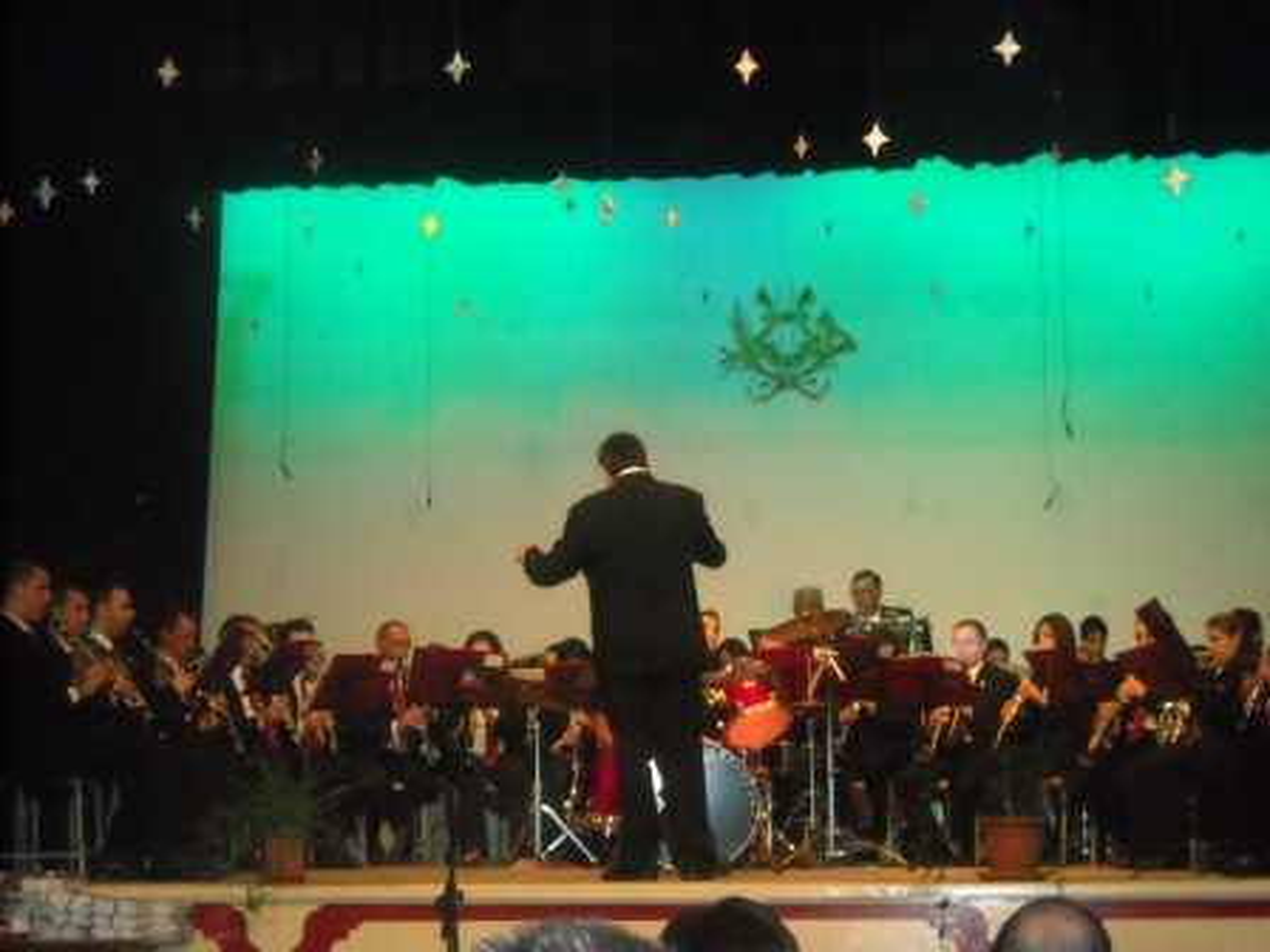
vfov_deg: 19.4
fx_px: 2788
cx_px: 635
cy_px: 476
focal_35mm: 76
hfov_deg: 25.7
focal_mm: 12.3
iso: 1000
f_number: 3.9
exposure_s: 1/125
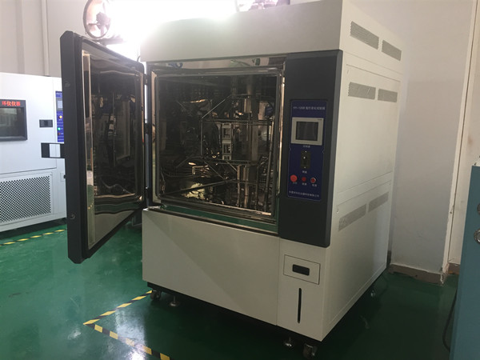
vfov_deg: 48.2
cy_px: 180
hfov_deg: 61.7
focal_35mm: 29
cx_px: 240
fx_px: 402
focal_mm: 4.15
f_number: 2.2
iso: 100
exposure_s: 1/33
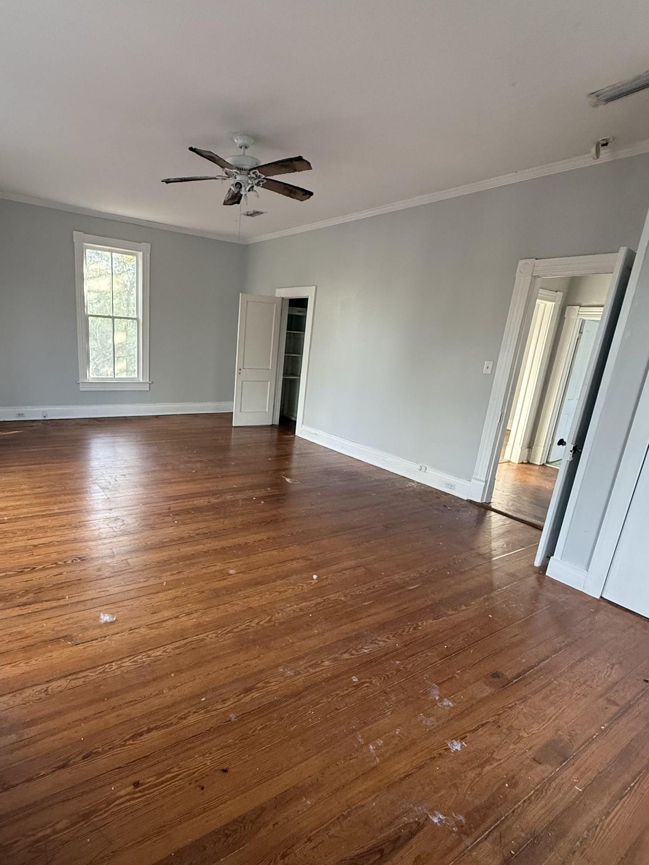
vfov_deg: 87.6
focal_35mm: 18
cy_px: 462
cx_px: 250
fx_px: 450
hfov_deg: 70.6
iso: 320
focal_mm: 2.22
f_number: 2.2
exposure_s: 1/99
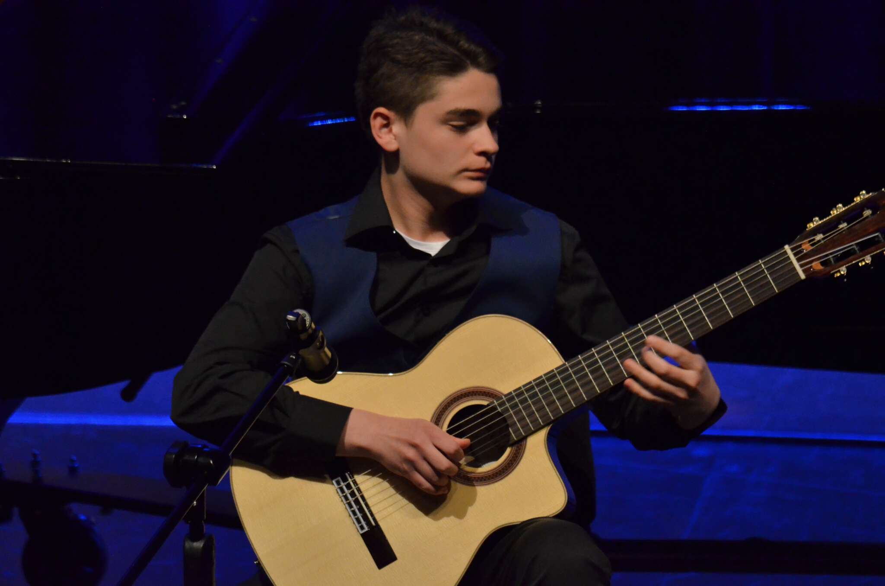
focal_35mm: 450
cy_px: 293
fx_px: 11038
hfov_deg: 4.6
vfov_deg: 3.0
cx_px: 442
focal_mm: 300
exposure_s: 1/160
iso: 2500
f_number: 5.6
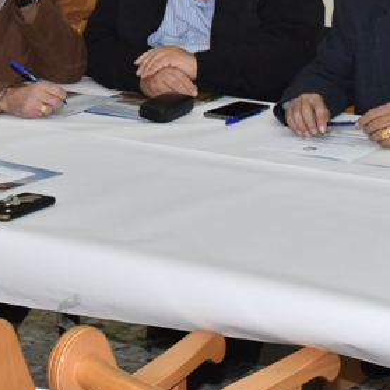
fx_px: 1593
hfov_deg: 14.0
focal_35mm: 125
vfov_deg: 13.9
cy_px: 104
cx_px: 180
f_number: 10
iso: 2500
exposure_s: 1/250
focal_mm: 40
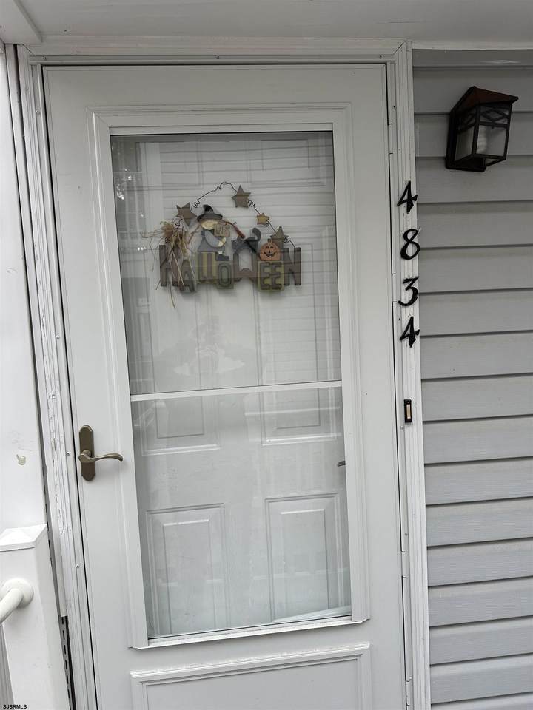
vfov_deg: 71.6
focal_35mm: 24
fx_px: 493
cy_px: 355
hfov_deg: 56.8
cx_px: 266
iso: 80
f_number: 1.78
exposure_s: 1/496
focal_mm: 6.86
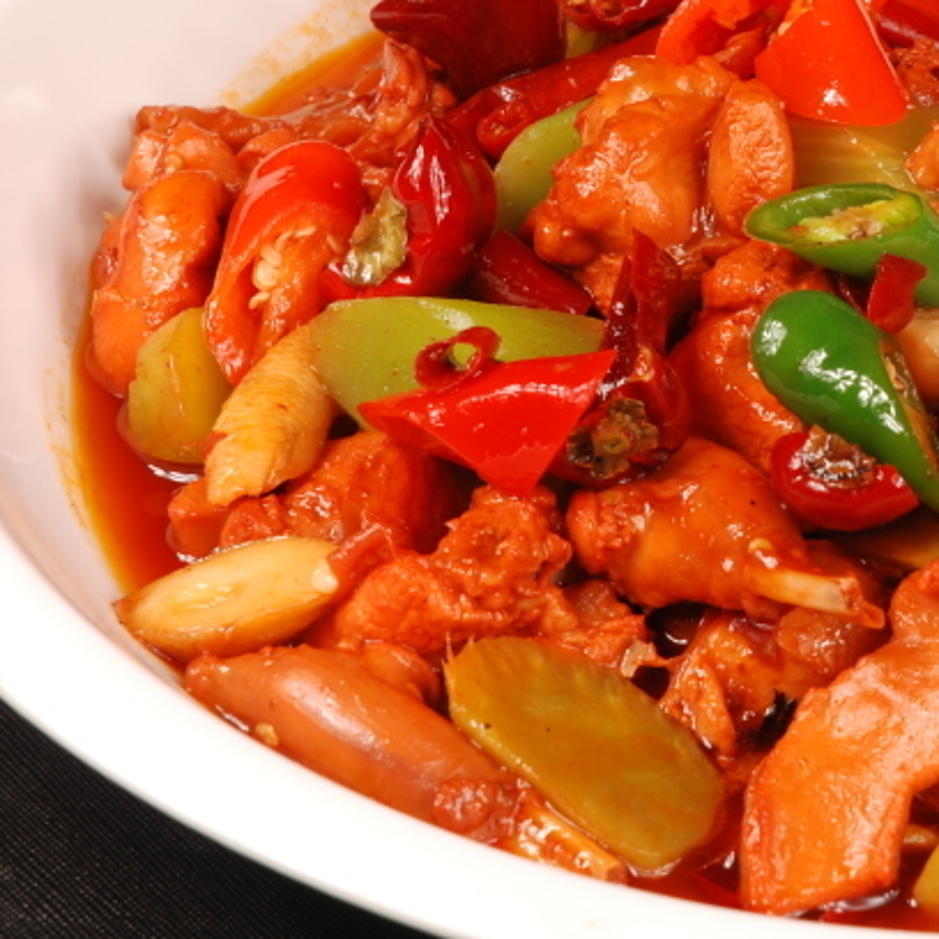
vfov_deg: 7.8
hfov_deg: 7.8
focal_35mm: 224
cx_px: 976
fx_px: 6875
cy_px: 277
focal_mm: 70
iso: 100
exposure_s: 1/125
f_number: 10
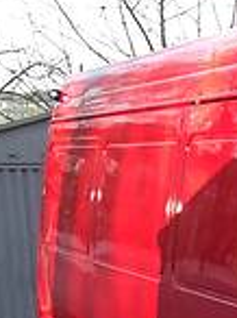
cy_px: 412
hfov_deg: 10.2
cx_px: 444
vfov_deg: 14.0
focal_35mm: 136
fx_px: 1245
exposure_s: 1/167
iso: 50
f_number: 2.4
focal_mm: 4.1
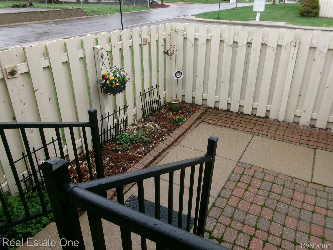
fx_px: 269
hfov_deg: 63.4
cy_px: 125
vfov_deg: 49.7
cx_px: 166
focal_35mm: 28
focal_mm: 5.1
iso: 100
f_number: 3.9
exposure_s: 1/210
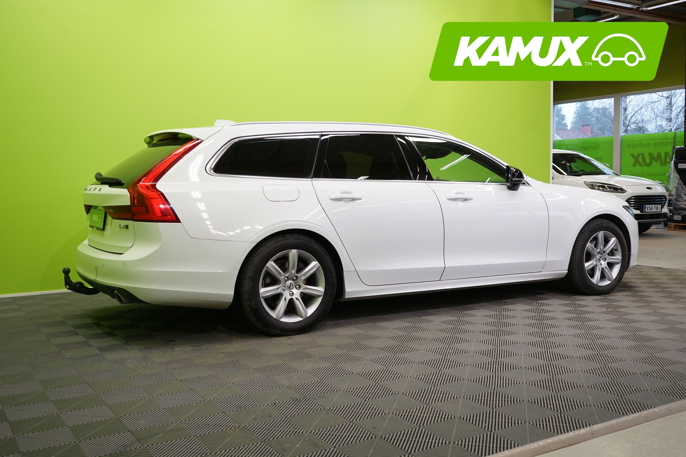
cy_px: 228
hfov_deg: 54.4
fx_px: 667
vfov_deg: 37.9
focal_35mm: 35
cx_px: 343
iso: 500
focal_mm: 35
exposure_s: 1/30
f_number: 5.6
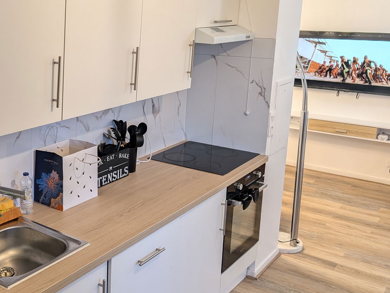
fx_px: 485
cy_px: 113
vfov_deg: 33.5
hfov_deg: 40.7
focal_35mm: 43
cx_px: 44
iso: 142
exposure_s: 1/35.8
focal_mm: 6.9
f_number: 1.68
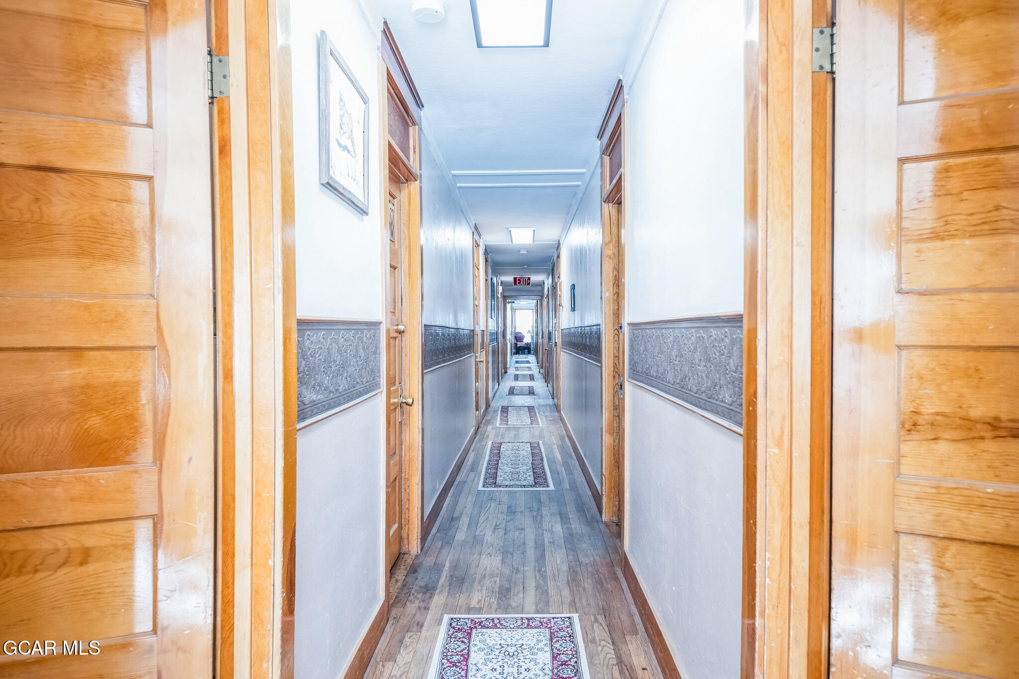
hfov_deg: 73.7
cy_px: 340
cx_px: 510
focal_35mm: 24
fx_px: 679
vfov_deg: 53.1
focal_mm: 24
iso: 1250
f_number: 7.1
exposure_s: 1/25
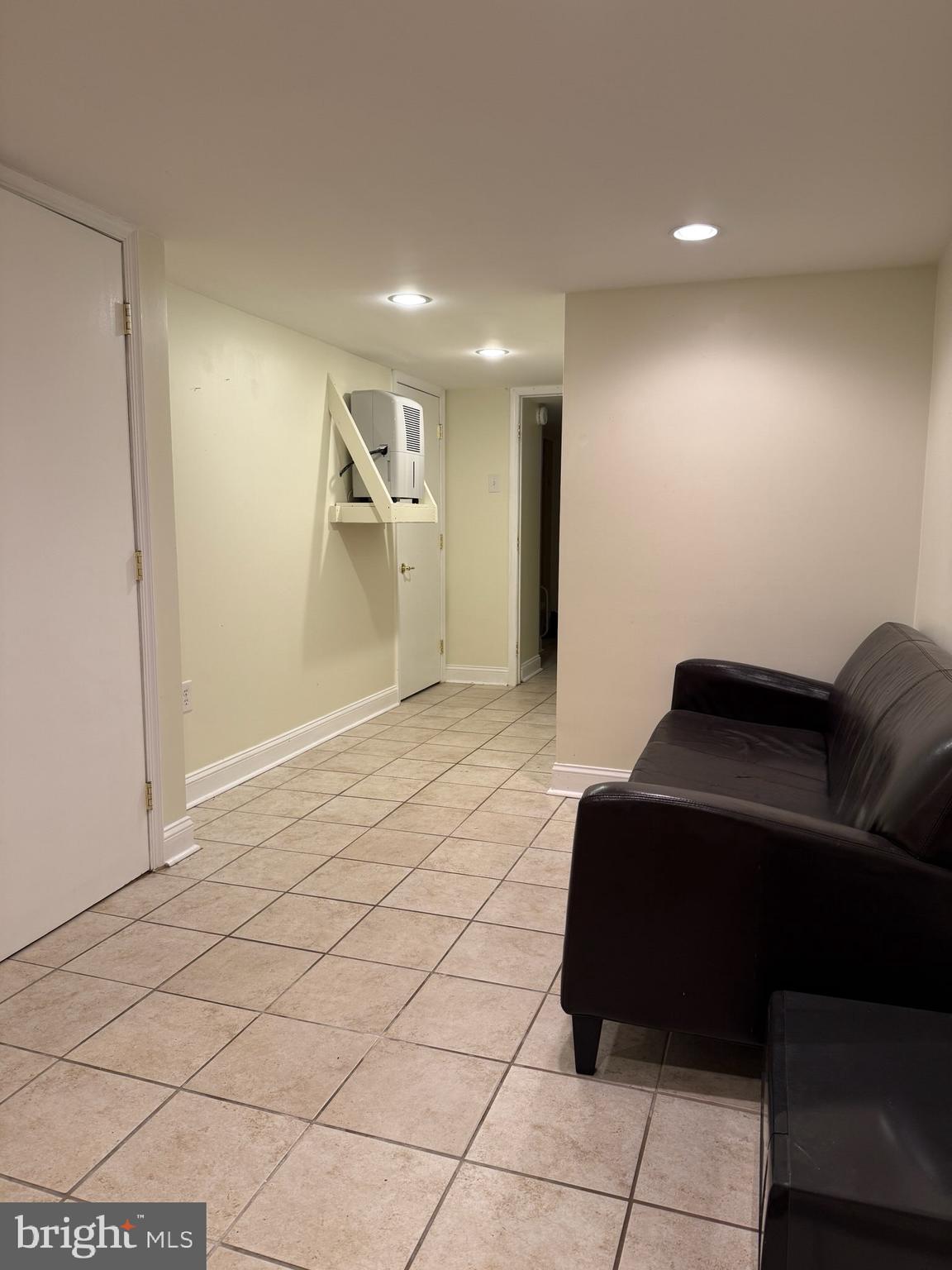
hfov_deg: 56.8
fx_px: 880
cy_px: 635
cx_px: 476
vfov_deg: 71.6
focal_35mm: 24
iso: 125
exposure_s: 1/60
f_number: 1.78
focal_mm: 6.76
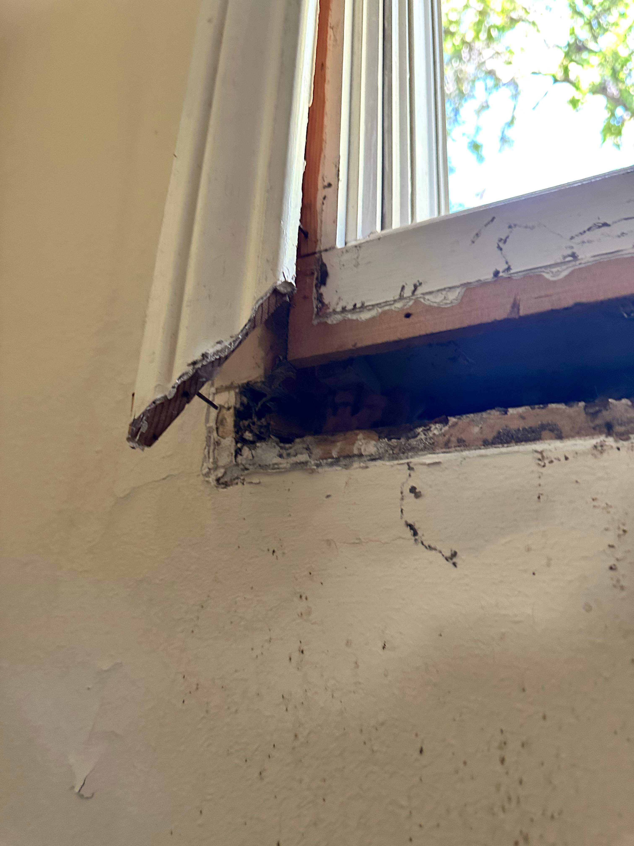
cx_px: 317
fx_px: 586
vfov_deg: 71.6
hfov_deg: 56.8
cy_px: 423
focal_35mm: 24
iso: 500
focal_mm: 6.86
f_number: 1.78
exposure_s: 1/60
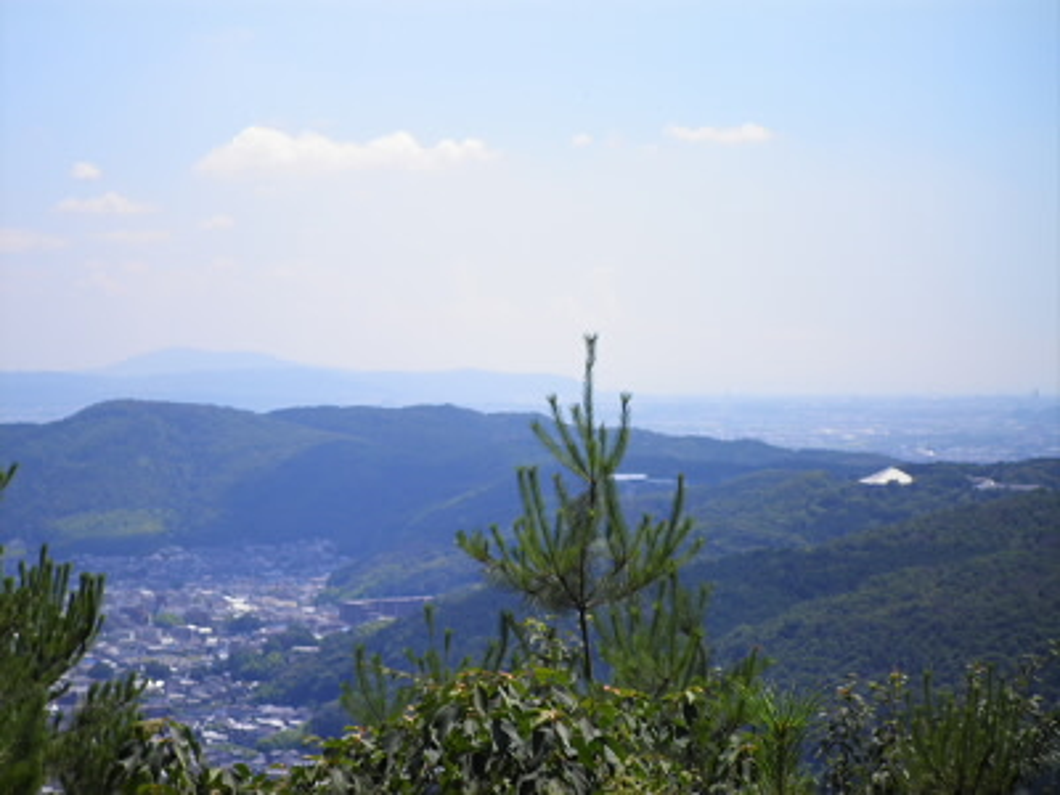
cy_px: 398
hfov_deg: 18.2
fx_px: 3307
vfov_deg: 13.7
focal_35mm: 108
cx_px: 530
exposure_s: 1/320
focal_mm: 19.6
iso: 64
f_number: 5.9
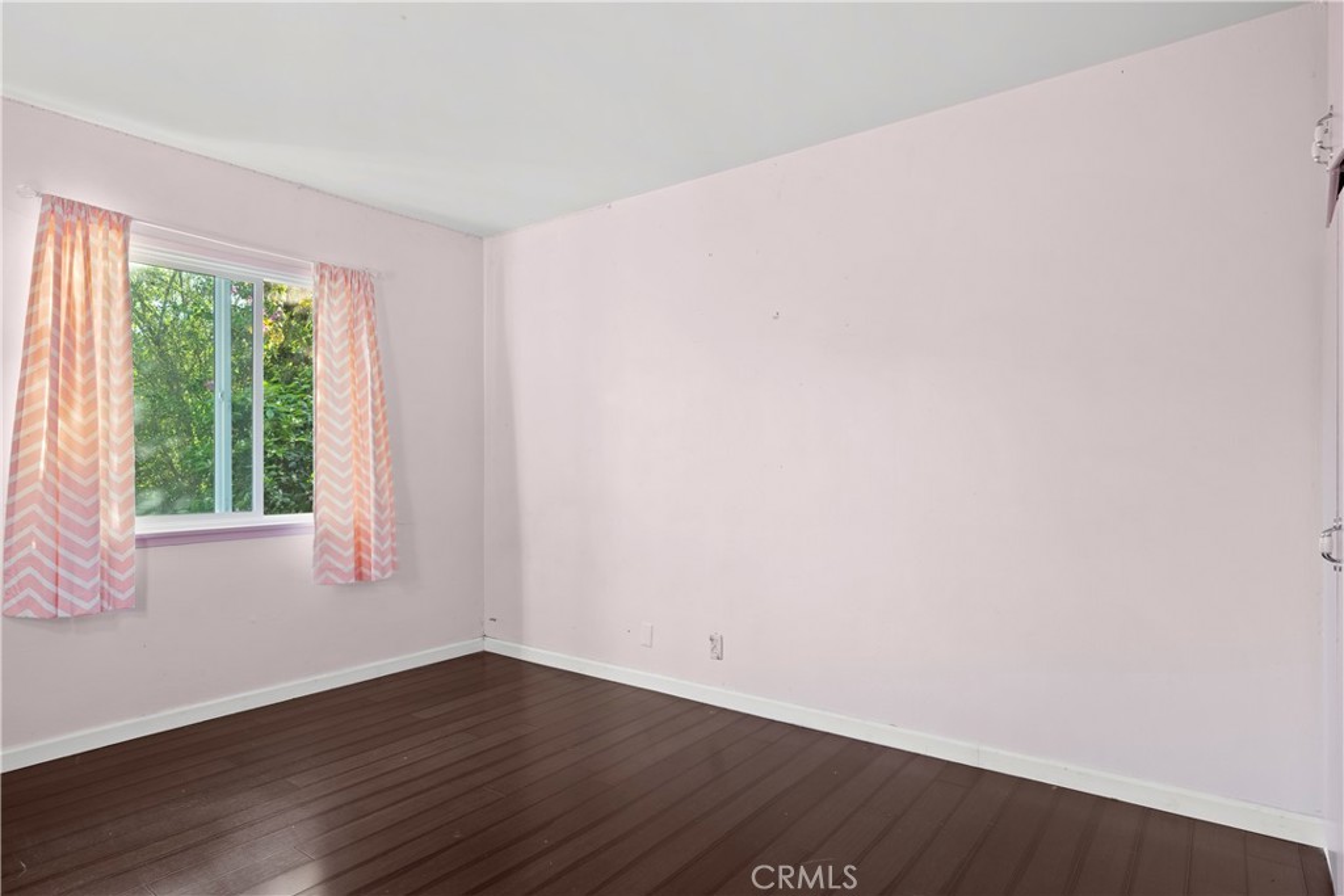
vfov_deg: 61.9
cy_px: 448
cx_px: 672
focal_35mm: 20
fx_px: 747
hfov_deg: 84.0
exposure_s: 8
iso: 320
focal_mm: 20
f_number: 9.5
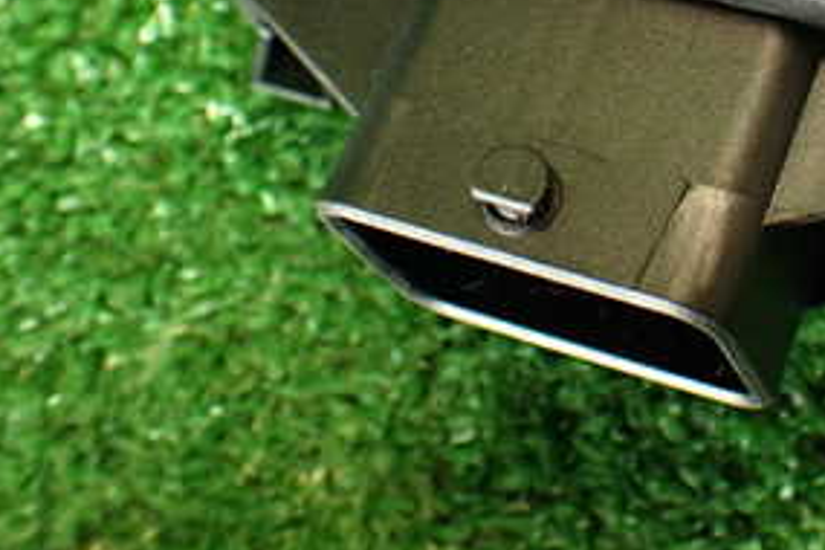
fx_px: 1604
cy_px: -90
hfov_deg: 27.7
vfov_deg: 18.5
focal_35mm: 70
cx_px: 750
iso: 250
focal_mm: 5.79
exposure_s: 1/30
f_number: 2.4
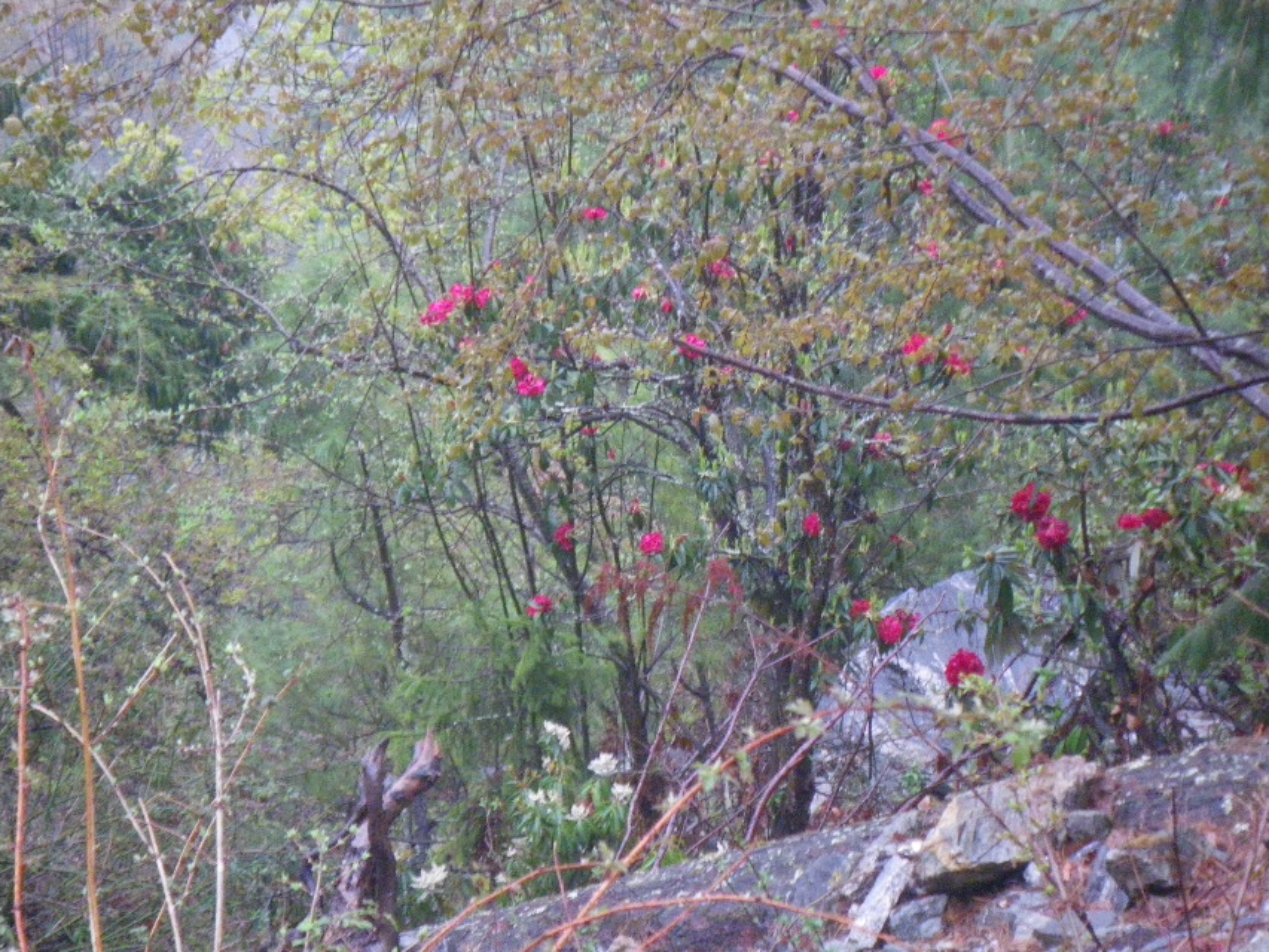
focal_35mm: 140
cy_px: 476
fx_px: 5133
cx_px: 634
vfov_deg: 10.6
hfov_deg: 14.1
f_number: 5.5
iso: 800
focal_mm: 25
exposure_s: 1/20
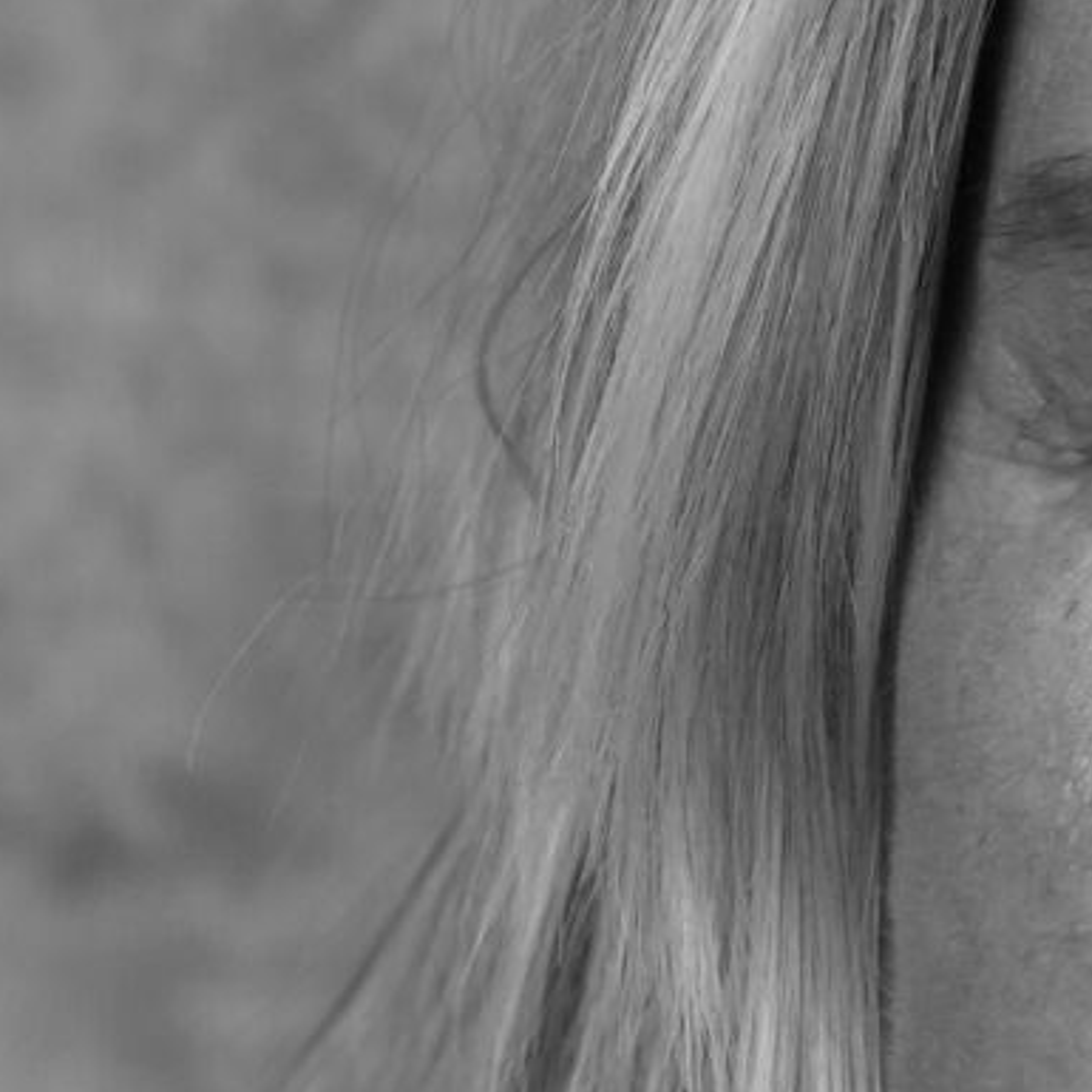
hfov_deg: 3.7
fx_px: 16953
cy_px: 2034
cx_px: 1947
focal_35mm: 475
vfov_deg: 3.7
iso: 640
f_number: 4
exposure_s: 1/160
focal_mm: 56
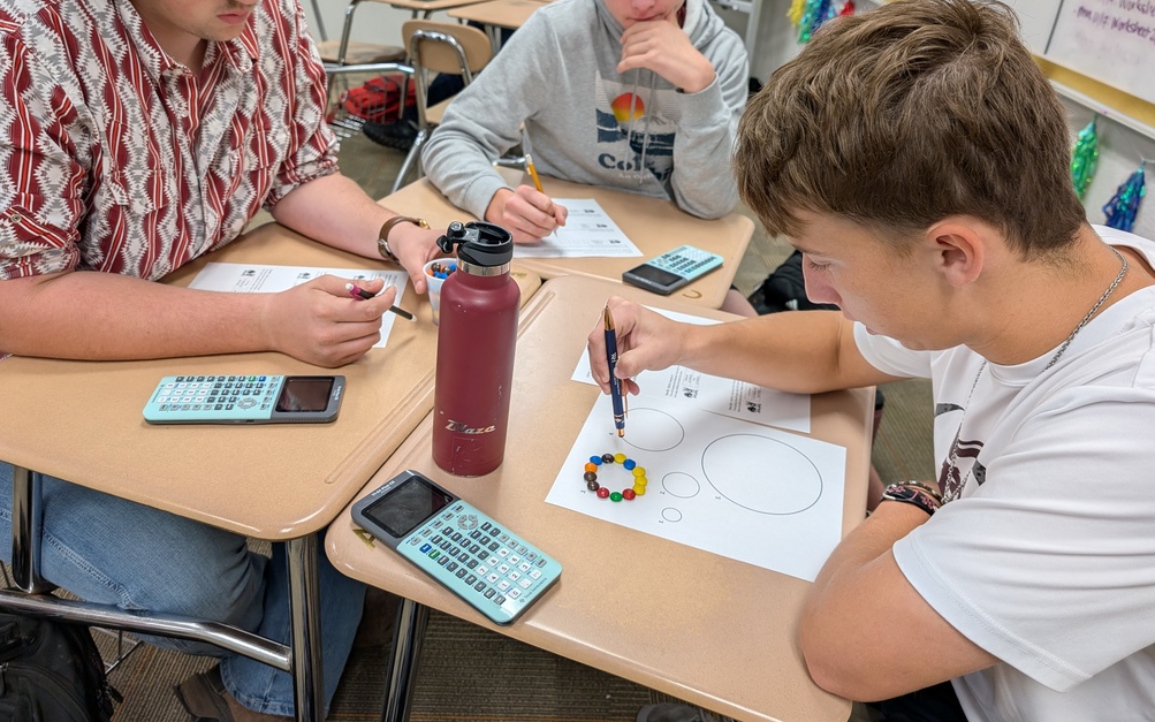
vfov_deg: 47.4
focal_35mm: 26
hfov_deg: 70.4
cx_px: 576
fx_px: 818
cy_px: 295
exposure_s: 1/40
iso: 74
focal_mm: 6.9
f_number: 1.68
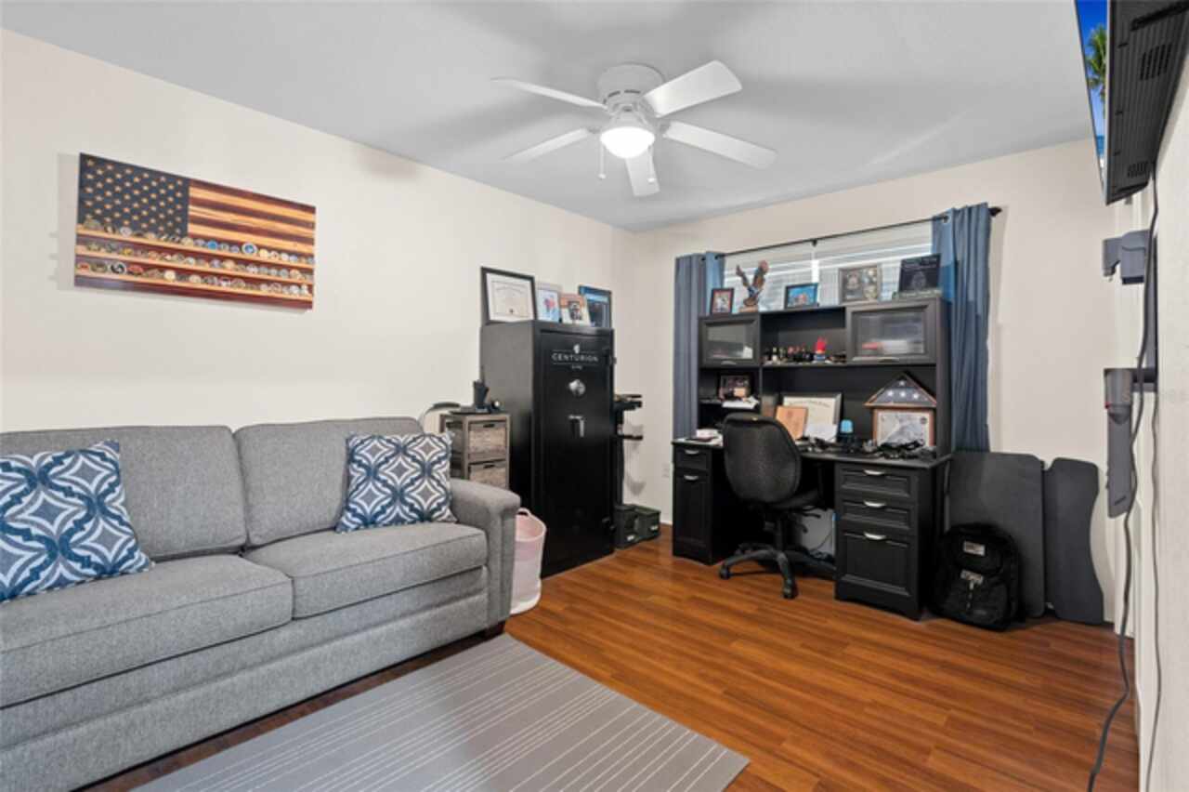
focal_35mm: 16
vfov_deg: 73.7
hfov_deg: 96.8
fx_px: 528
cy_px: 396
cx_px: 594
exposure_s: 10
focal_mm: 16
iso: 250
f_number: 9
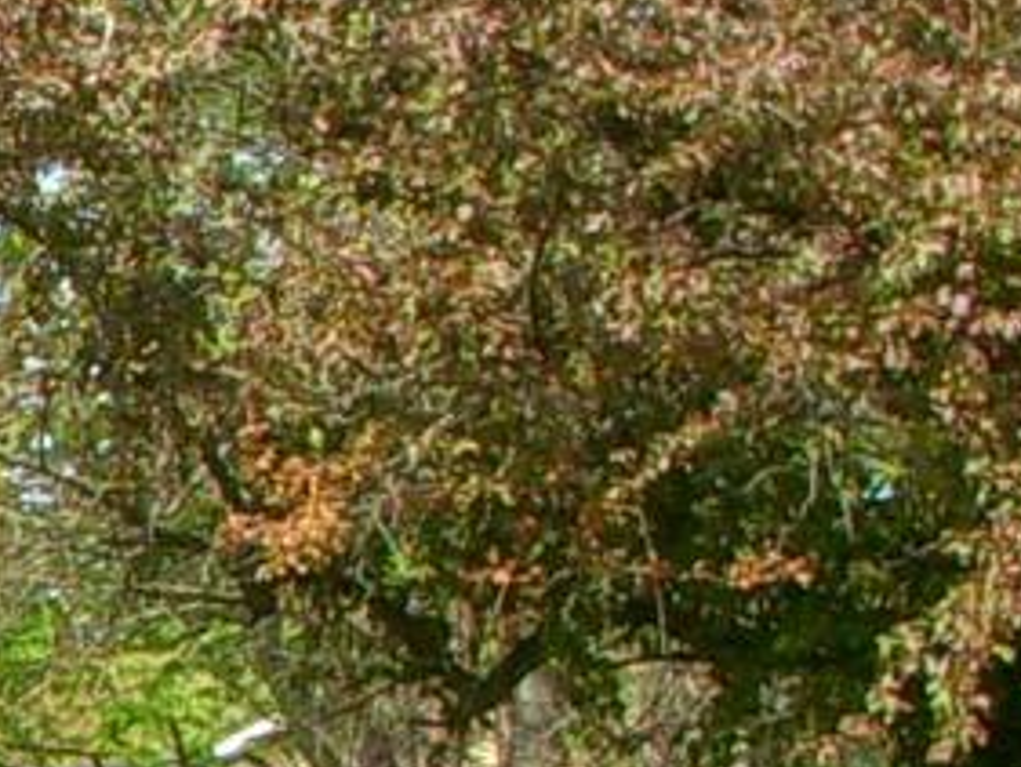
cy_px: 1370
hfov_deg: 6.7
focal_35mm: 277
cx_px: -1722
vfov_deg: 5.3
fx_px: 8174
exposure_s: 1/320
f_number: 3.3
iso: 100
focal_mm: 6.3
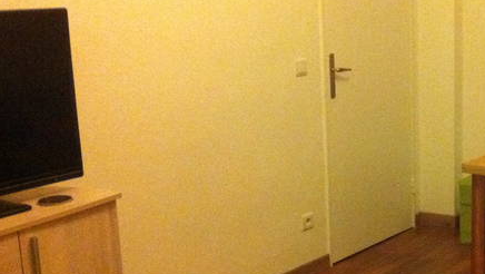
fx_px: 888
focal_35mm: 69
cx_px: 403
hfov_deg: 29.7
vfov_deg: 17.5
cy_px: 183
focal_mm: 3.85
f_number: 2.8
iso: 1000
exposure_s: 1/15
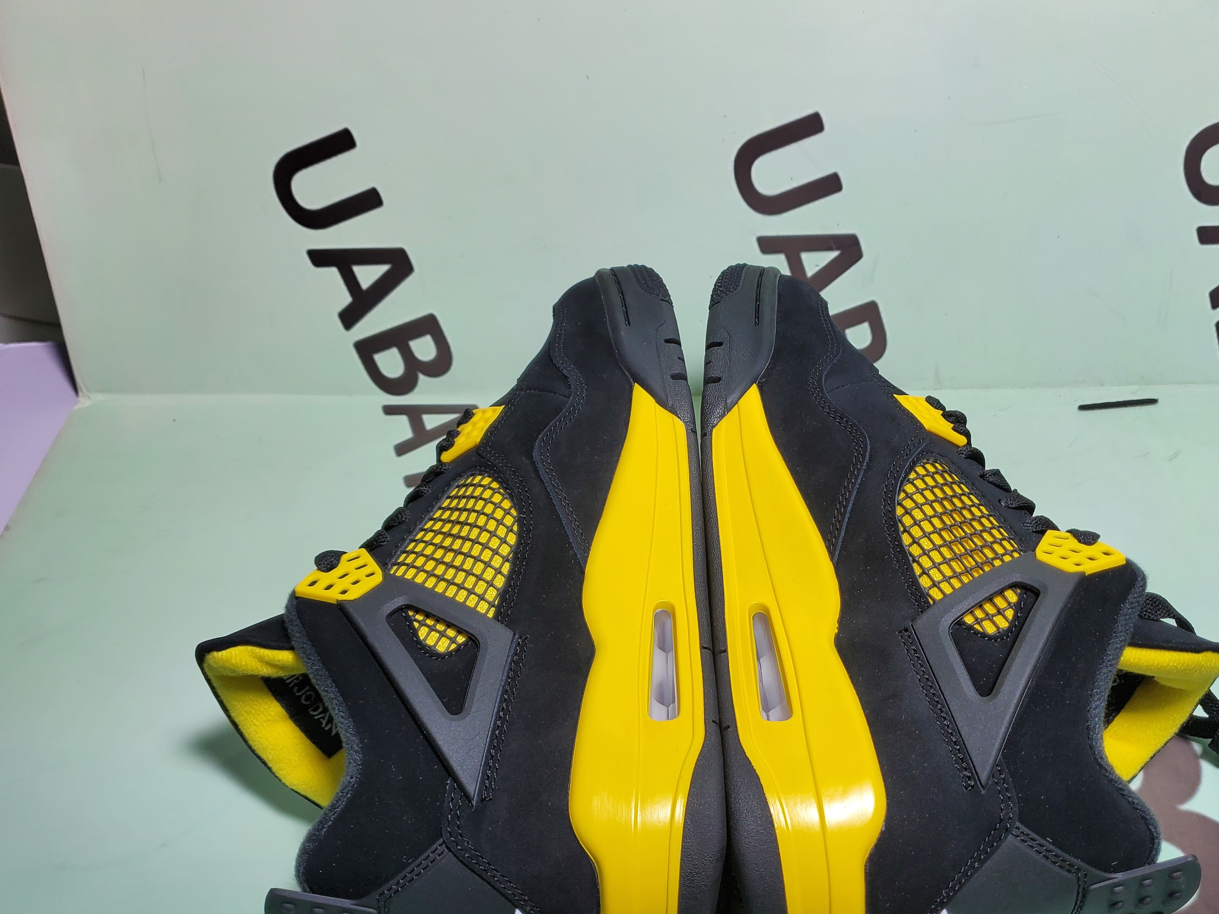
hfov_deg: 56.7
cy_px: 531
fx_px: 1127
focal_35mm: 32
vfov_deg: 44.0
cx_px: 675
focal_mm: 4.3
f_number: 1.5
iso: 50
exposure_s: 1/442
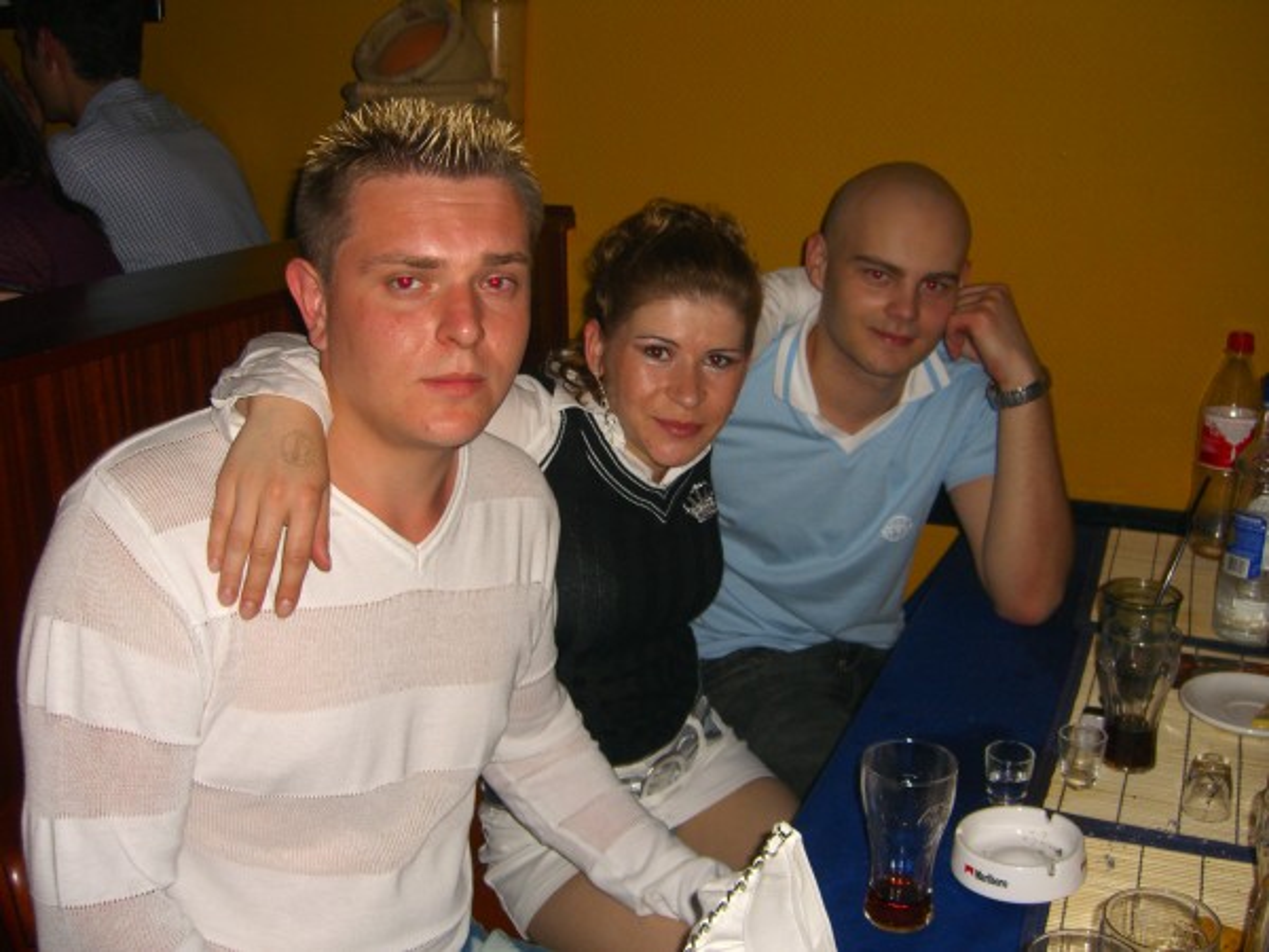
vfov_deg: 37.7
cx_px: 634
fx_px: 1393
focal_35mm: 38
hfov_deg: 49.0
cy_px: 476
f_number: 2.8
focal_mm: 7.9
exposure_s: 1/60
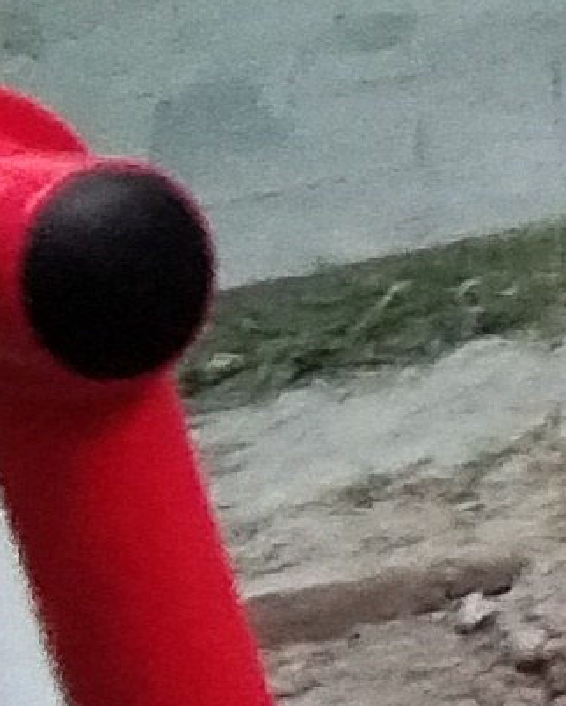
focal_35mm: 313
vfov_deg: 6.2
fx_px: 6549
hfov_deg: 4.3
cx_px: 2863
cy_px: 625
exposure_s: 1/33.3
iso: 500
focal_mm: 3.69
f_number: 2.2
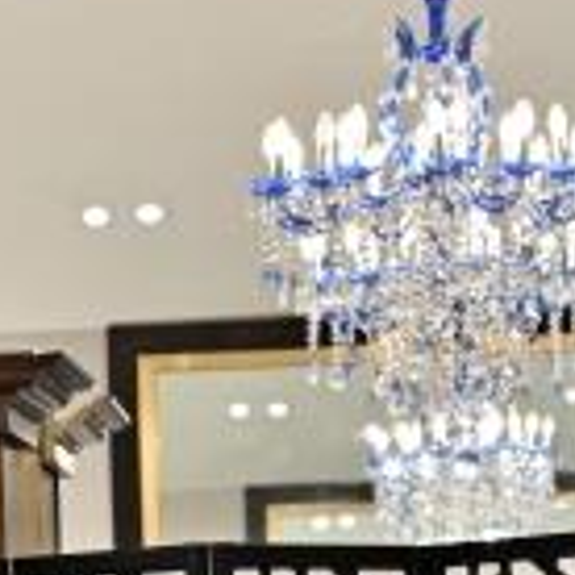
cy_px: 894
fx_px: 4379
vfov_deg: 7.4
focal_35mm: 233
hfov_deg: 7.5
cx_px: 283
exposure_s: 1/200
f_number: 4
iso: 1000
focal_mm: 37
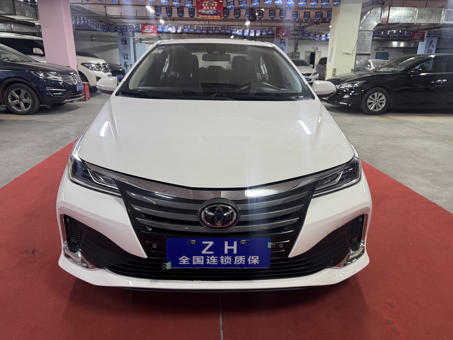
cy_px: 170
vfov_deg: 56.8
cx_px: 226
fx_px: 314
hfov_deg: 71.6
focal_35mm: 24
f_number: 1.78
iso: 160
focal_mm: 6.76
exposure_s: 1/50
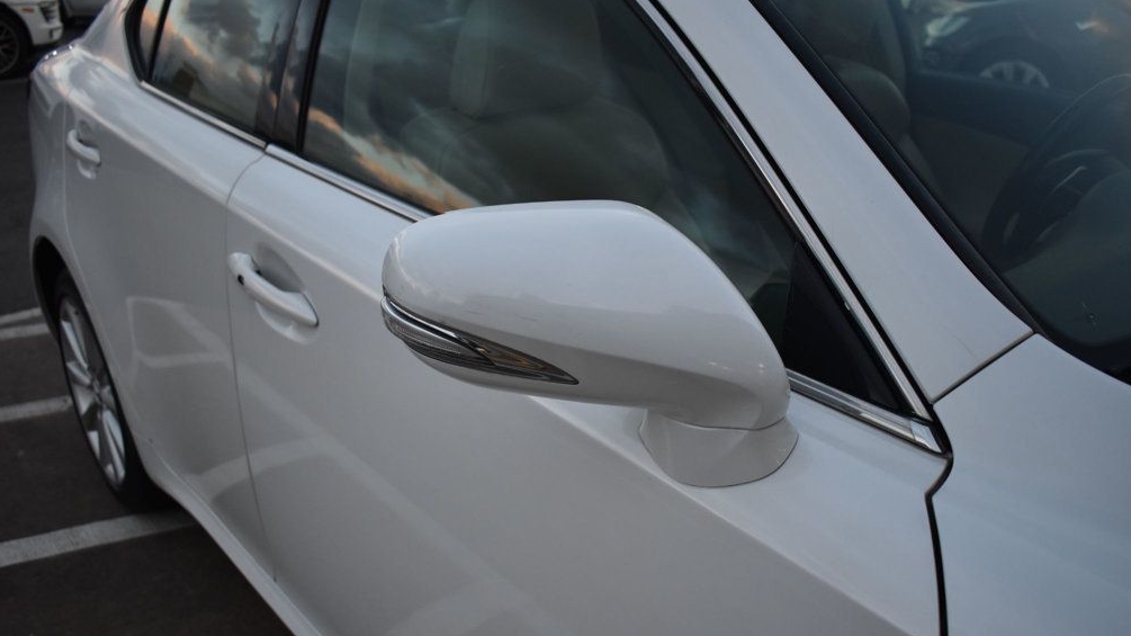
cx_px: 569
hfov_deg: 61.0
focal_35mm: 32
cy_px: 373
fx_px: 960
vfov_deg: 36.6
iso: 800
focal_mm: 20
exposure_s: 1/500
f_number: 3.8
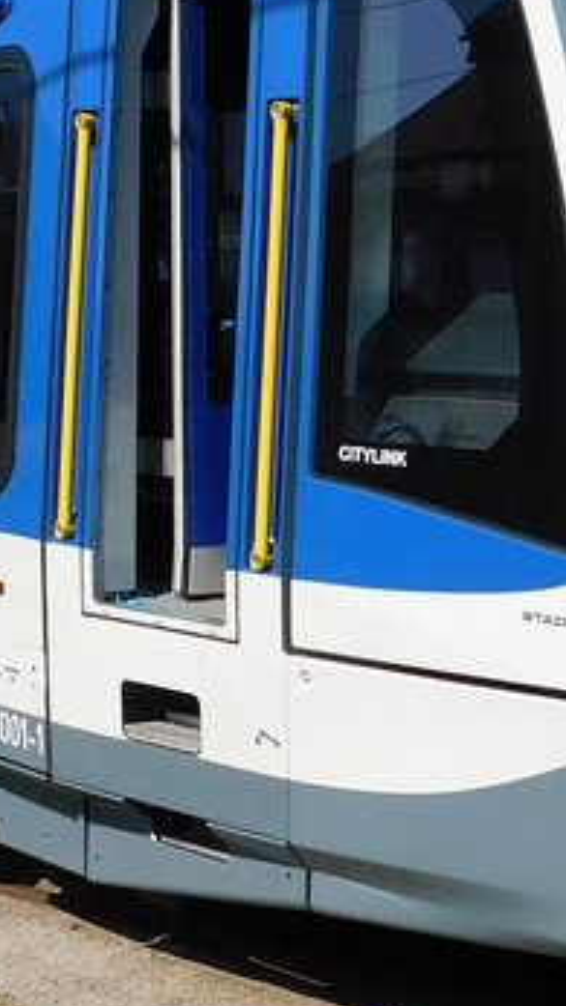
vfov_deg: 28.3
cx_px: 103
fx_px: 1976
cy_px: 284
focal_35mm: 74
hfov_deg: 16.2
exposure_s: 1/640
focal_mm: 4
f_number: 6
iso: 125
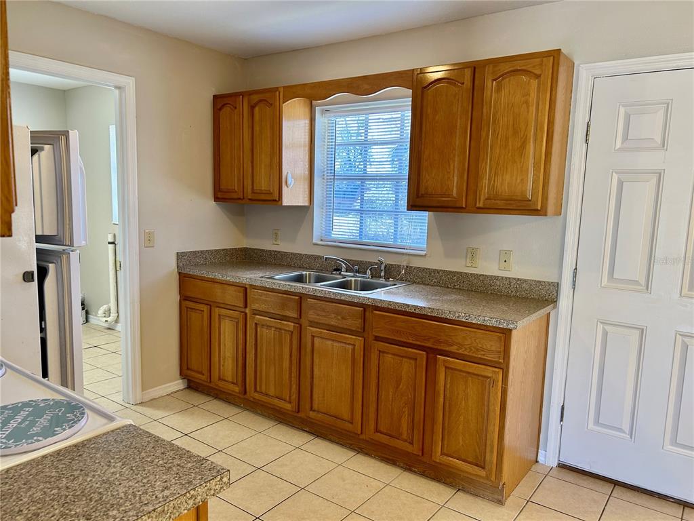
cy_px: 260
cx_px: 347
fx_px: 521
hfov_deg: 67.3
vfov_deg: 53.1
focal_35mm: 26
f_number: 1.5
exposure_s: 1/60
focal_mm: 5.7
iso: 80
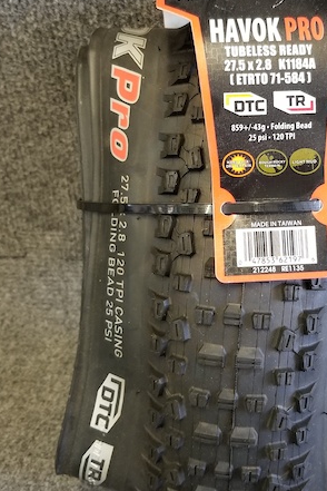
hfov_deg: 27.2
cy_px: 206
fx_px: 668
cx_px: 237
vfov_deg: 40.2
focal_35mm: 49
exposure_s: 1/24
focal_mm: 4.25
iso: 250
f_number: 1.7
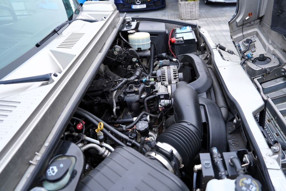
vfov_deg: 53.1
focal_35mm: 24
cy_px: 96
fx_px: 191
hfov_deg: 73.7
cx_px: 143
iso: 100
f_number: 3.5
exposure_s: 1/50
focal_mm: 24
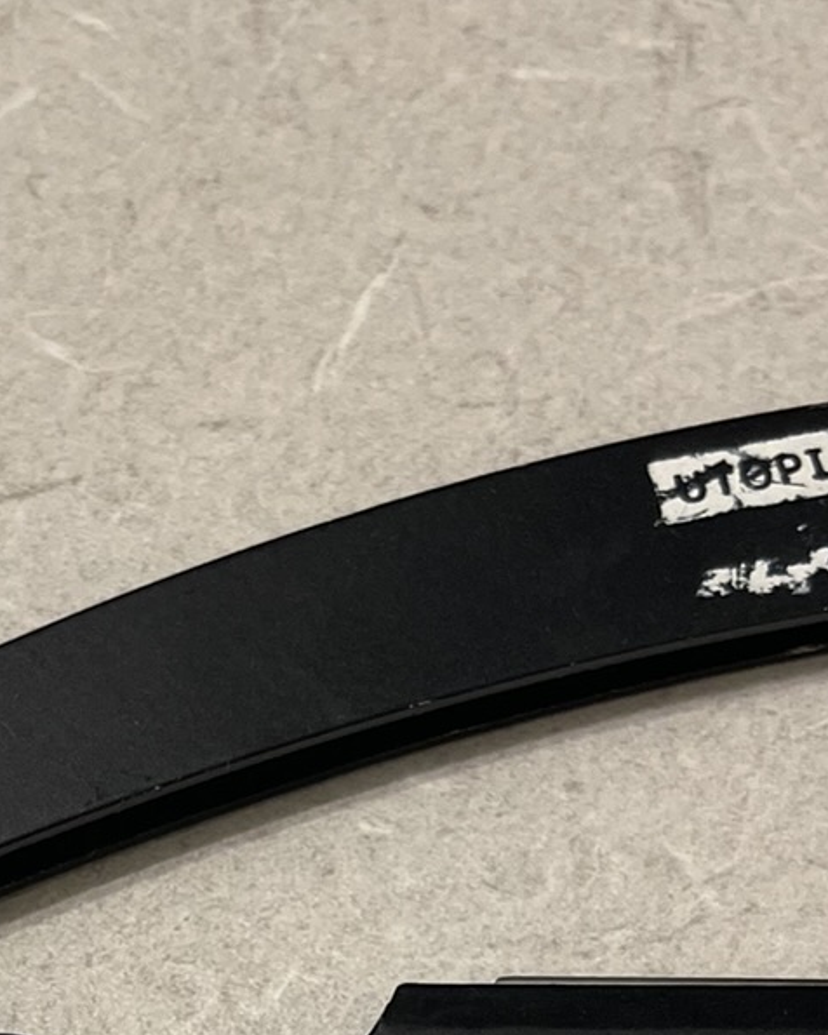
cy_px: 1195
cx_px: 92
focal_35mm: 84
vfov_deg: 21.4
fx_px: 2573
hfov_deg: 18.0
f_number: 1.6
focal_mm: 5.1
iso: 125
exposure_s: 1/120
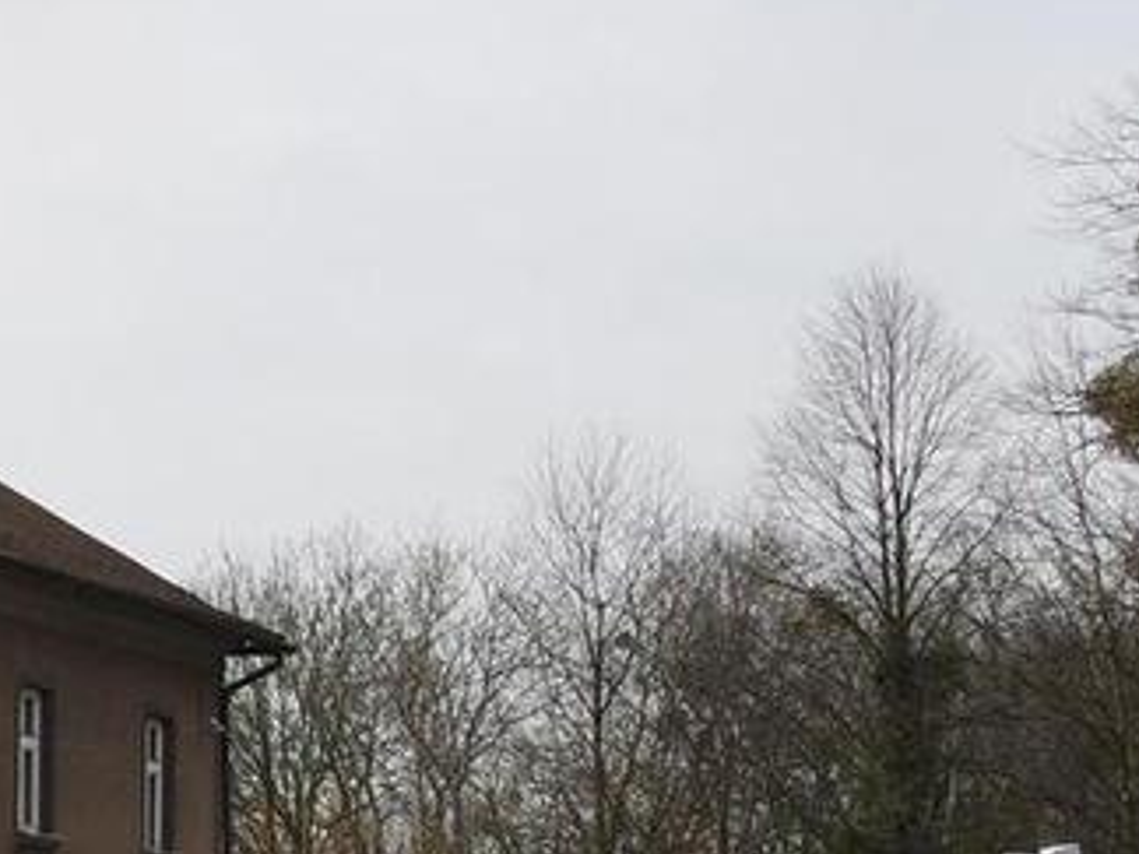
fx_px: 3751
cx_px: -605
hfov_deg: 15.8
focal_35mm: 114
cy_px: 764
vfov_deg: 12.9
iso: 160
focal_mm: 9
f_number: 7.1
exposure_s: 1/200
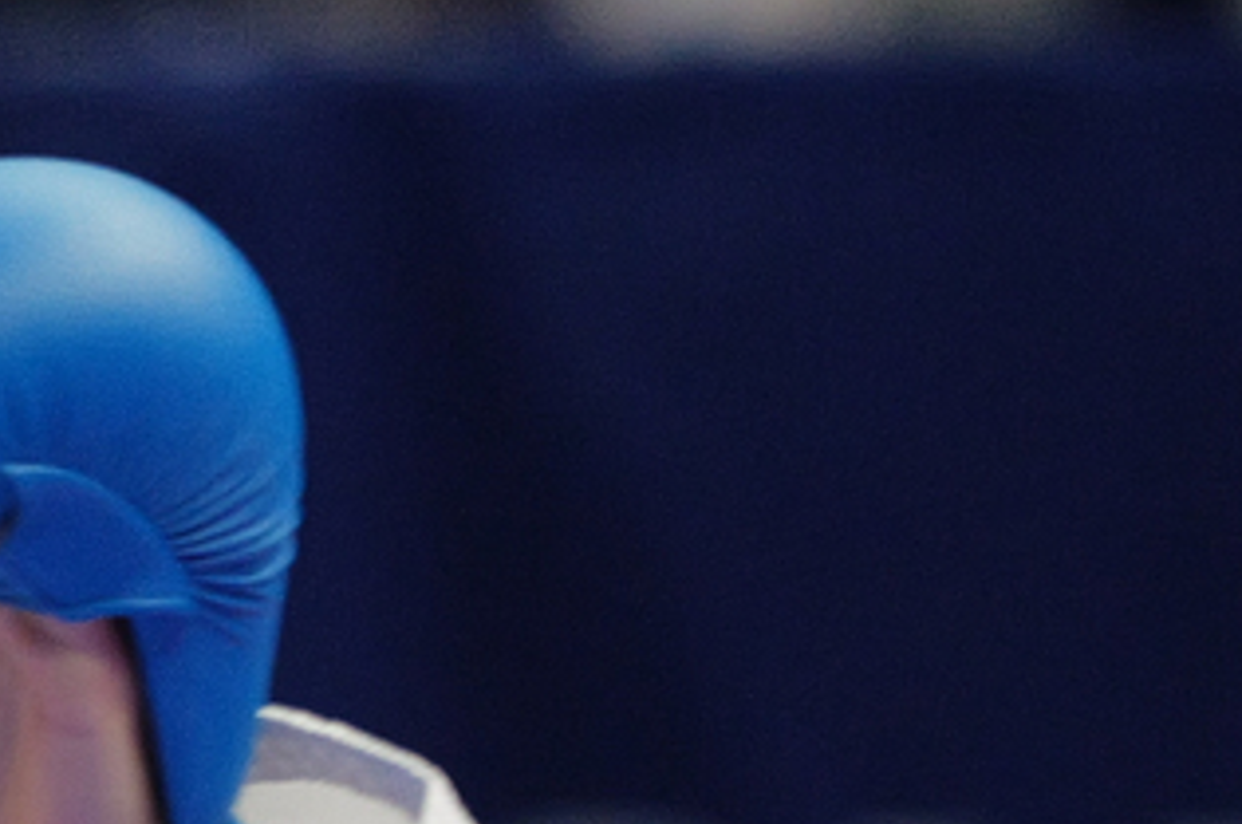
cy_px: 1561
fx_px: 47847
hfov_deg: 1.5
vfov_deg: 1.0
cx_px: -919
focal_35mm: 1389
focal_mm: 175
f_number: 2.8
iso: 2000
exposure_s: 1/1000
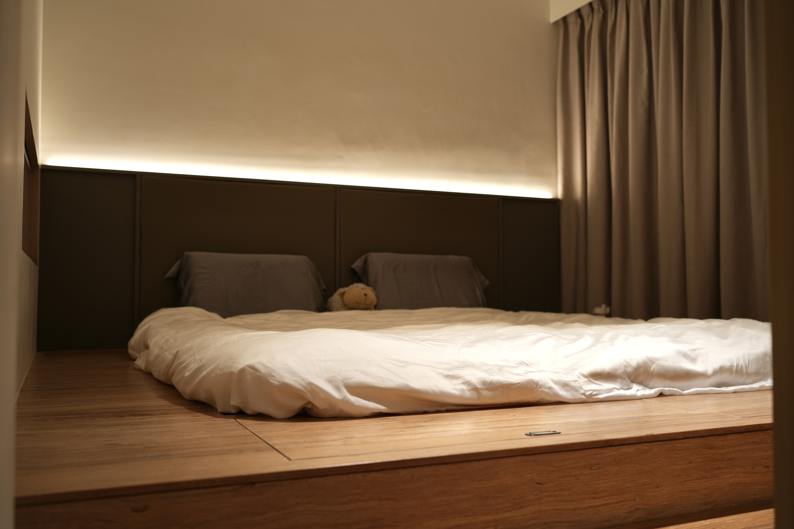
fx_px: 772
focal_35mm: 35
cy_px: 264
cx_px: 397
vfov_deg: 37.9
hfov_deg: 54.4
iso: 320
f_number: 3.2
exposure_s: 1/40
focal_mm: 35
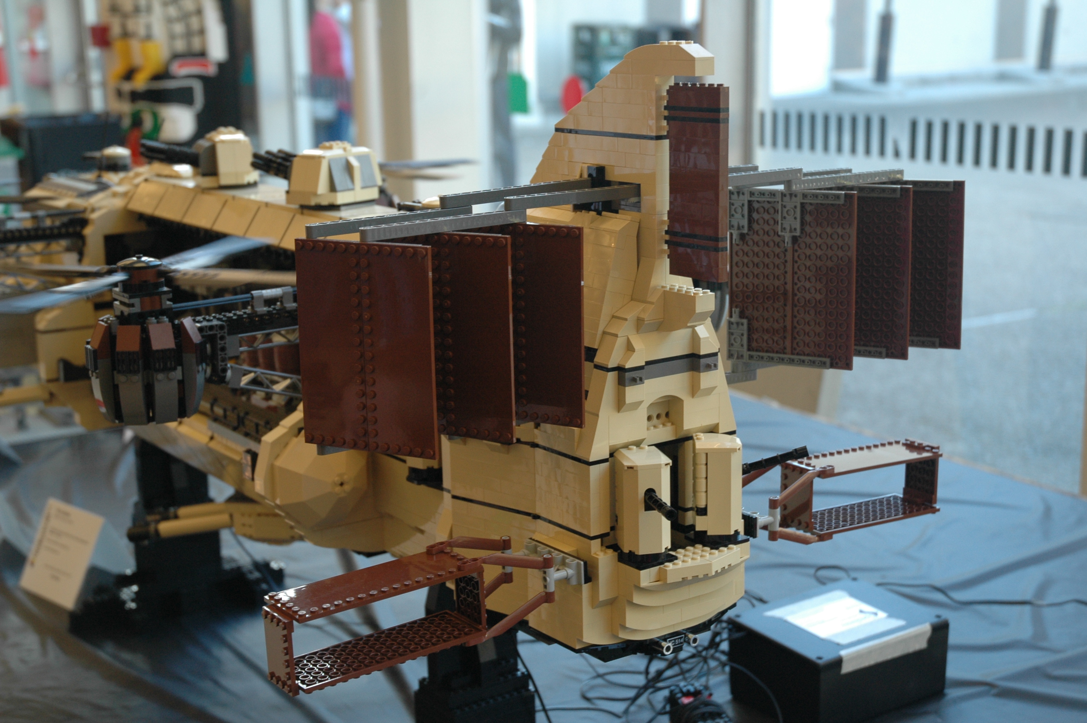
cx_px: 544
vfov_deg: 23.7
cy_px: 362
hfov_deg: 35.1
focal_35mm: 57
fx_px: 1720
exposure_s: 1/60
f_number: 4.2
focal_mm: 38
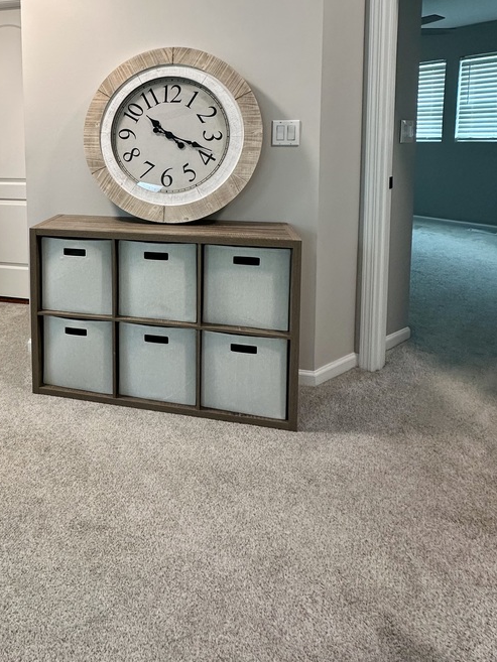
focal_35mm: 23
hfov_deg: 55.1
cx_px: 105
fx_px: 440
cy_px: 172
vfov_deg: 69.5
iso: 160
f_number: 2.2
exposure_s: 1/60
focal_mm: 2.22
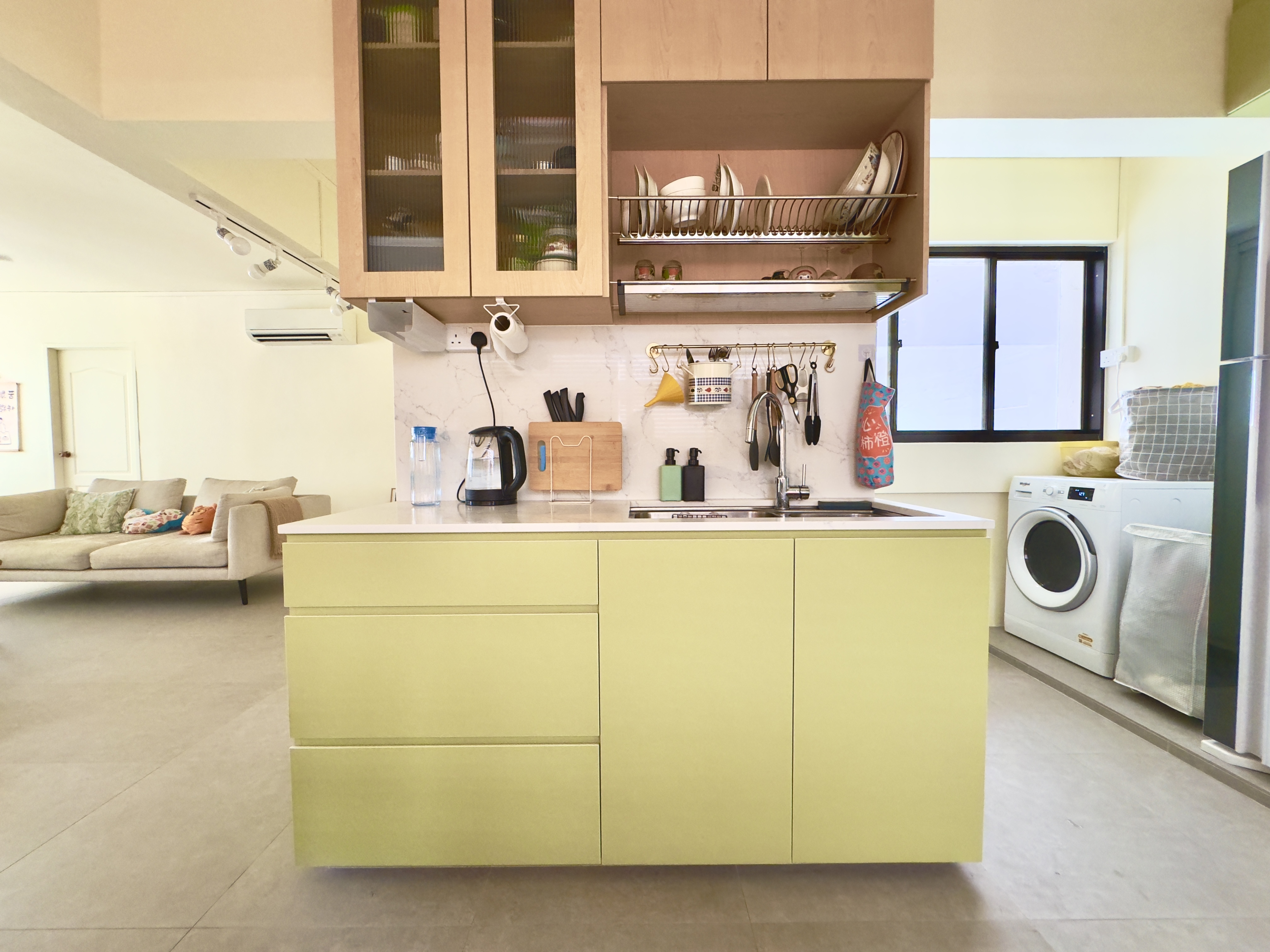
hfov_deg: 102.1
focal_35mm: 14
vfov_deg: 85.7
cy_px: 476
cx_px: 635
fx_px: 514
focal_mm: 2.22
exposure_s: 1/94
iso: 320
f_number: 2.2
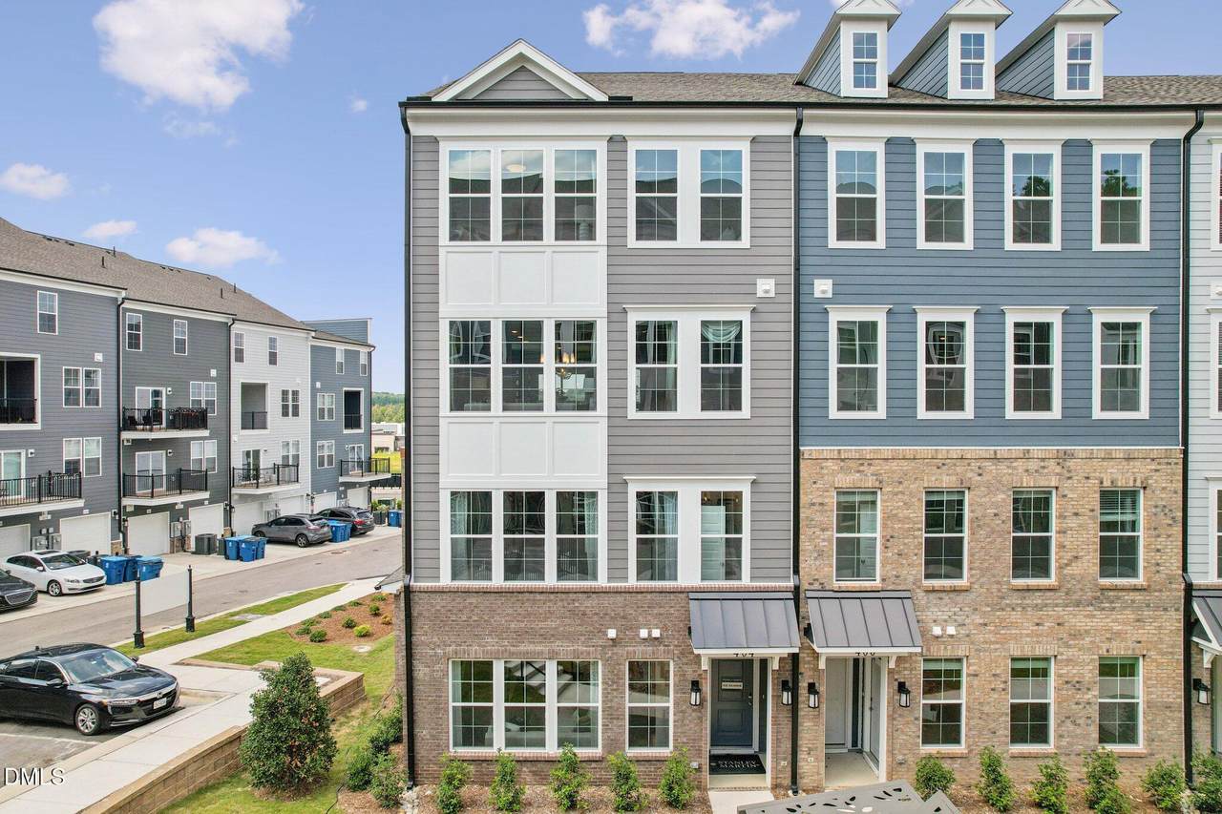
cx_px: 611
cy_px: 407
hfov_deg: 78.6
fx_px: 747
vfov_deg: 57.2
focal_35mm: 22
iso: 140
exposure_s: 1/90
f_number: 2.8
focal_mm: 8.4
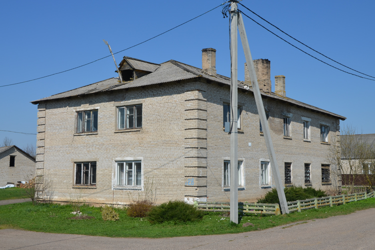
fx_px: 406
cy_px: 125
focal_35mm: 39
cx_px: 188
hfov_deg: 49.6
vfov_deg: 34.2
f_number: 9
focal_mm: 26
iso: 100
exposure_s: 1/320
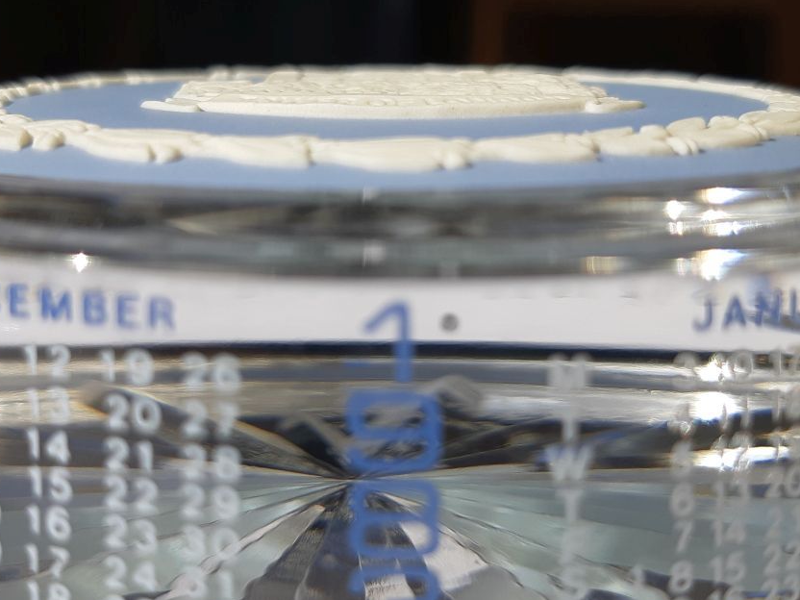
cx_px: 370
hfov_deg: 38.2
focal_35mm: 50
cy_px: 328
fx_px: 1156
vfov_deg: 29.1
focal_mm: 3.93
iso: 40
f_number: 1.7
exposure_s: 1/2088
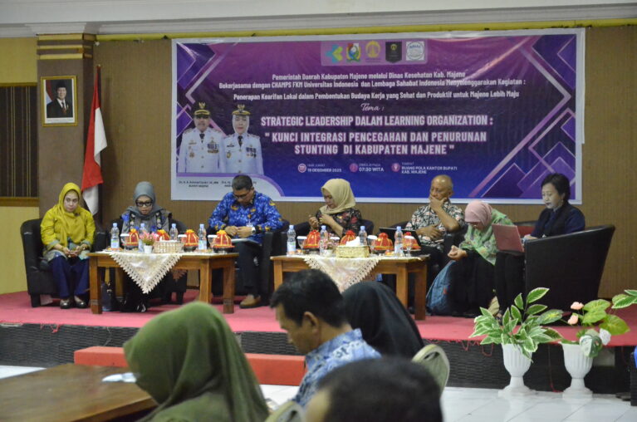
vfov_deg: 14.6
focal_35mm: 93
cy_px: 211
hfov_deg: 22.0
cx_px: 318
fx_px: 1642
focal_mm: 62
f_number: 5.3
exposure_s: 1/100
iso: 6400
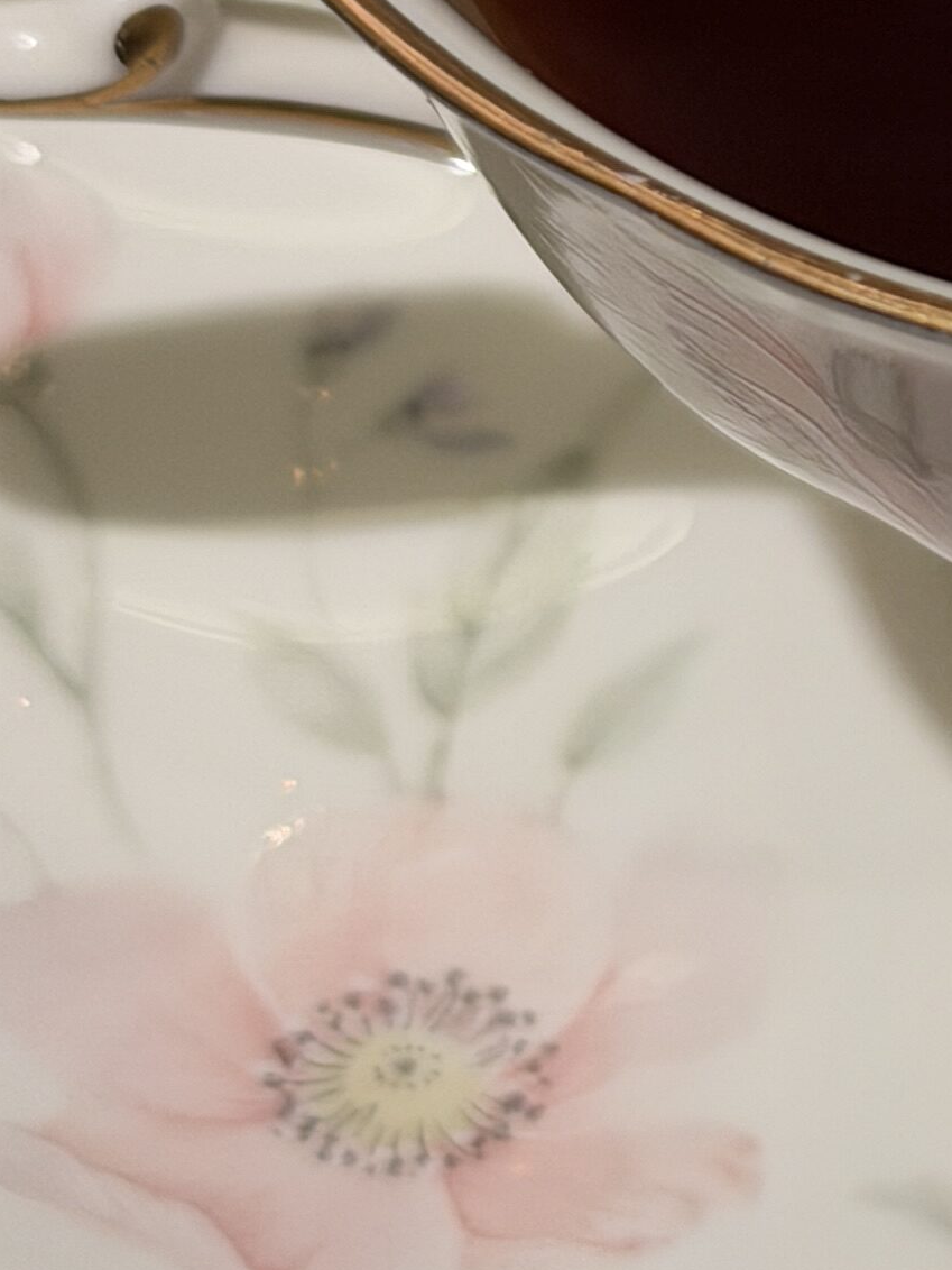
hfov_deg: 8.4
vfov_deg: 11.5
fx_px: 6270
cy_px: 296
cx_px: 1618
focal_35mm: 171
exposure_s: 1/50
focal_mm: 6.76
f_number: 1.78
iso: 80
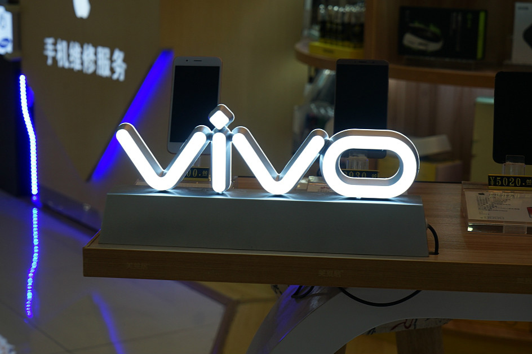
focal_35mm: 70
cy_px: 177
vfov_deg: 19.4
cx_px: 266
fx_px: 1034
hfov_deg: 28.9
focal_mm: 70
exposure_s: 1/125
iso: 320
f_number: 6.3
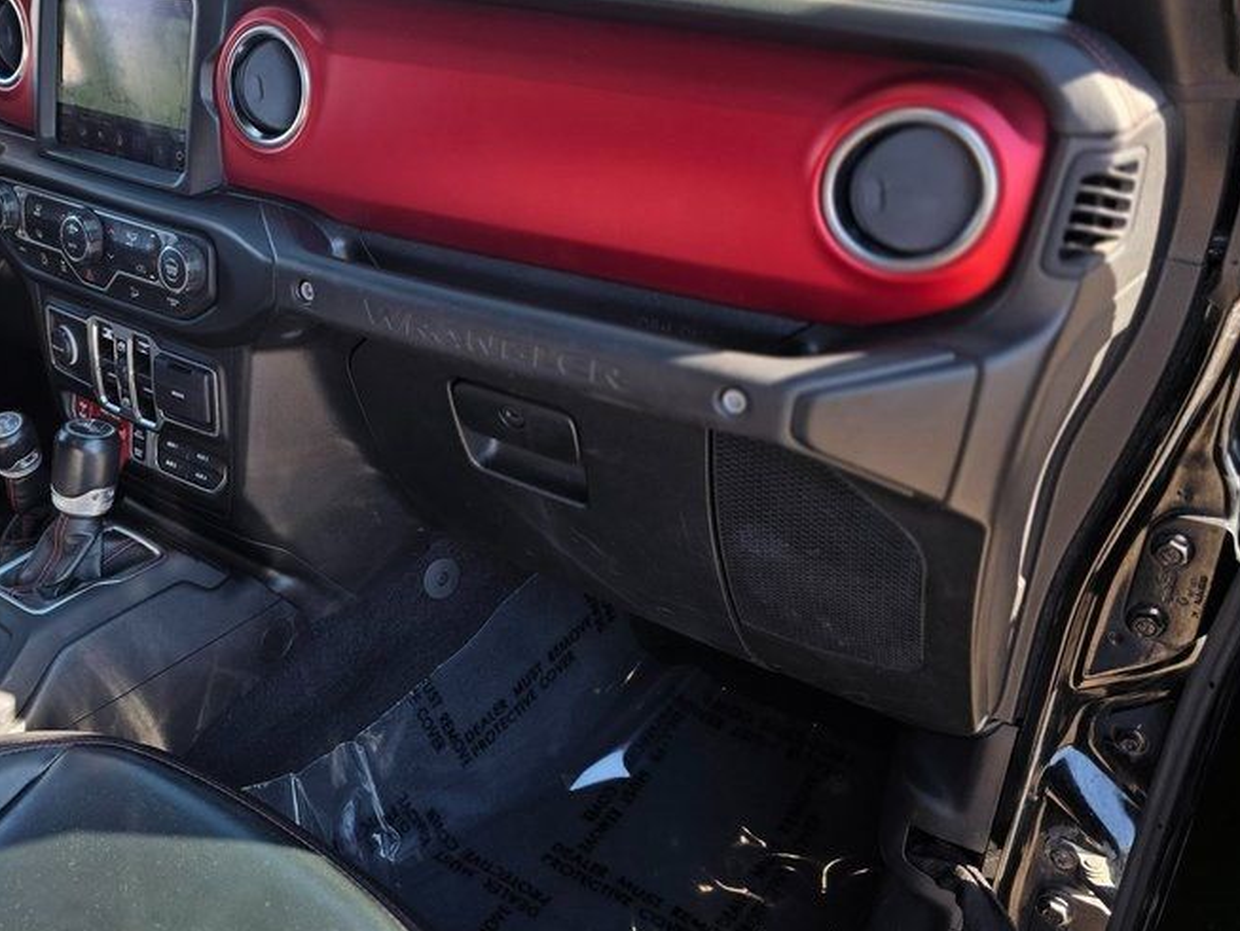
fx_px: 1290
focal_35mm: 36
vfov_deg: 39.7
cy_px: 451
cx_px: 296
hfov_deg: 49.1
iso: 40
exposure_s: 1/180
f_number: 1.7
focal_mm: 6.3
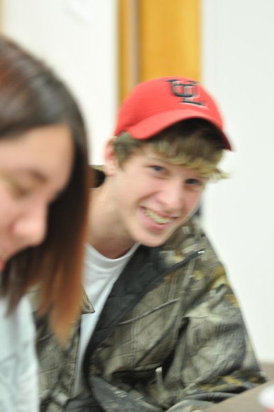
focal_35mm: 105
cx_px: 137
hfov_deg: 13.0
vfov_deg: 19.5
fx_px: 1201
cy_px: 206
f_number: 2.8
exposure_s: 1/60
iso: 640
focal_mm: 70
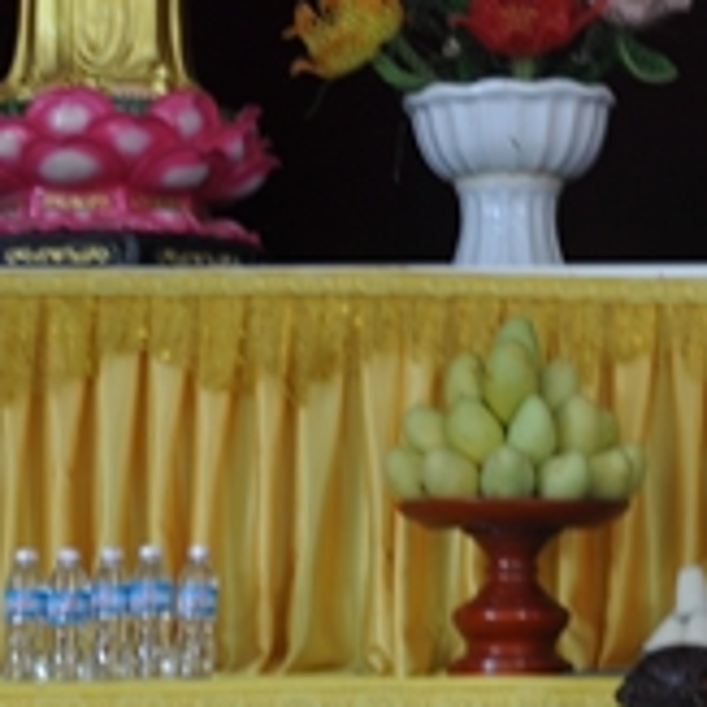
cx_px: 898
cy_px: 95
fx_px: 3512
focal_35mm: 152
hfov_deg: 11.2
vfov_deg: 11.4
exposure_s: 1/20
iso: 200
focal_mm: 30
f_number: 4.5
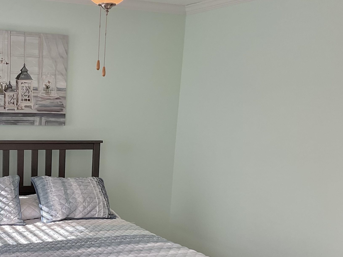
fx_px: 545
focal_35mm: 55
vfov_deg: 26.2
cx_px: 60
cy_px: 196
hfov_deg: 33.7
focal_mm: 3
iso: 25
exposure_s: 1/120
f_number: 1.8
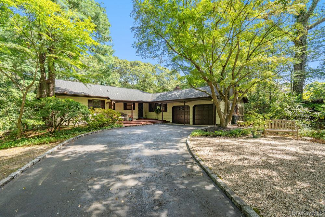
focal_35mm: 16
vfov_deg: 73.8
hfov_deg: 96.7
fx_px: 144
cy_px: 108
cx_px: 162
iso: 500
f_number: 6.3
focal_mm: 16
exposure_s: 1/250
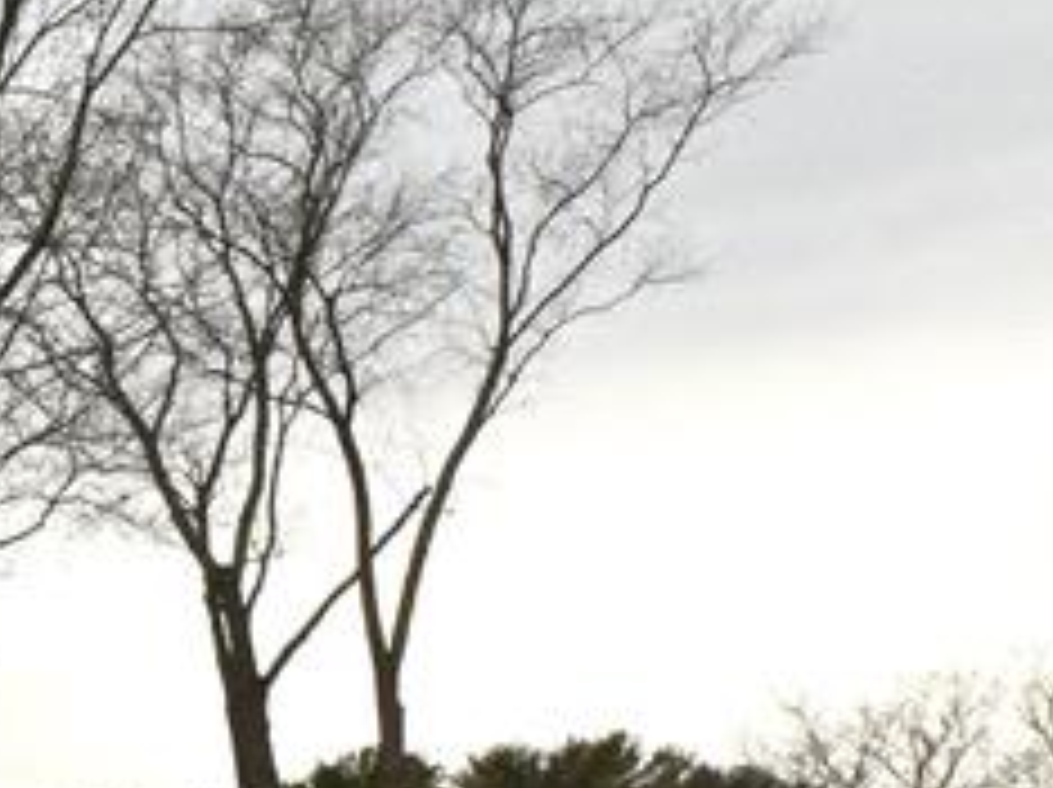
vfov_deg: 17.0
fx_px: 2401
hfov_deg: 16.5
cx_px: -1224
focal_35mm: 79
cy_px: 1150
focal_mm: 15
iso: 2500
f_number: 22
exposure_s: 1/400
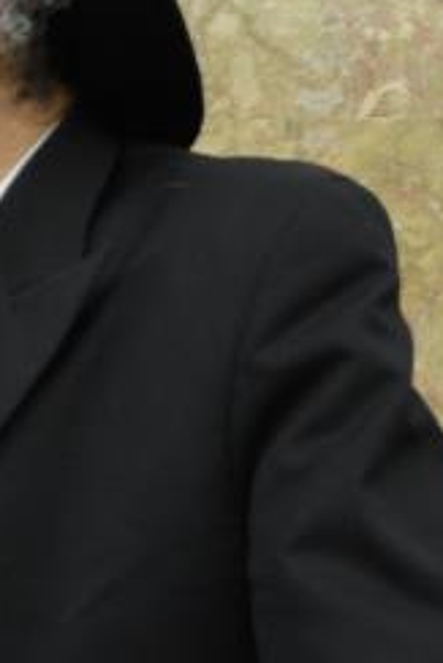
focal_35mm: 157
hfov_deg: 7.9
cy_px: 370
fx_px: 2895
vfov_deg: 13.1
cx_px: -701
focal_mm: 25
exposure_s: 1/125
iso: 1000
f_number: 5
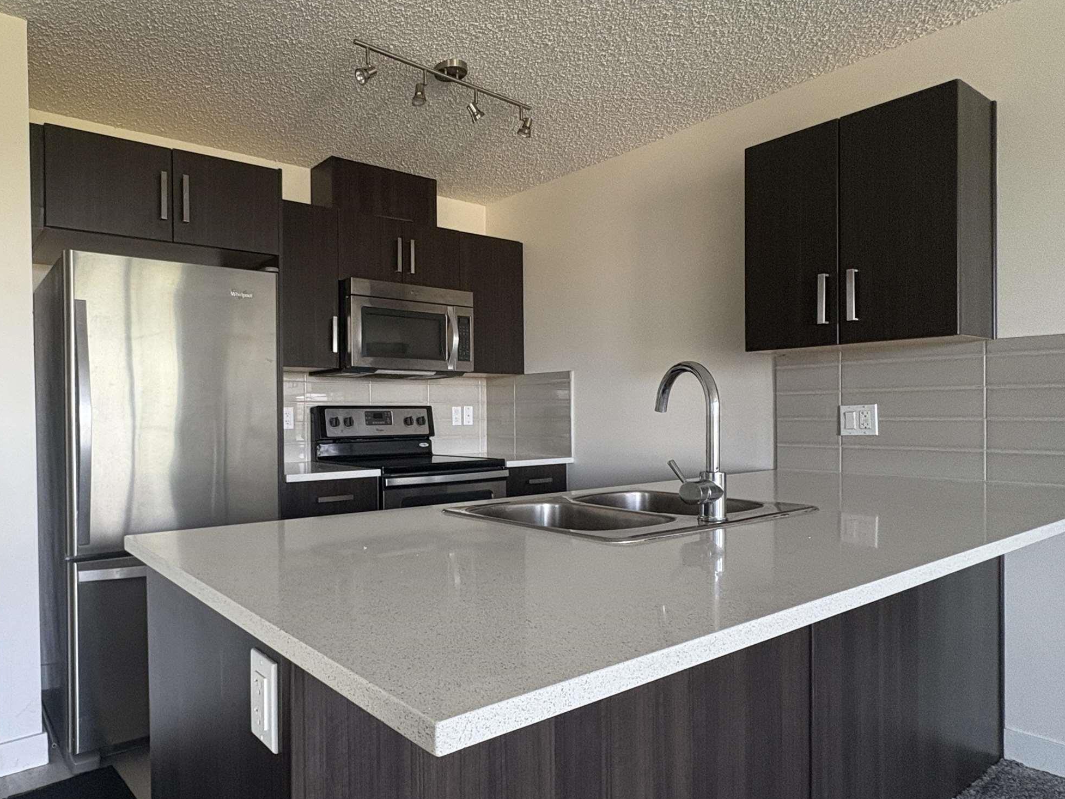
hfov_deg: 73.7
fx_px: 677
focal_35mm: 22
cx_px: 343
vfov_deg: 61.0
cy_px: 422
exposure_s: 1/63
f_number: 2.2
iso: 250
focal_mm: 2.22
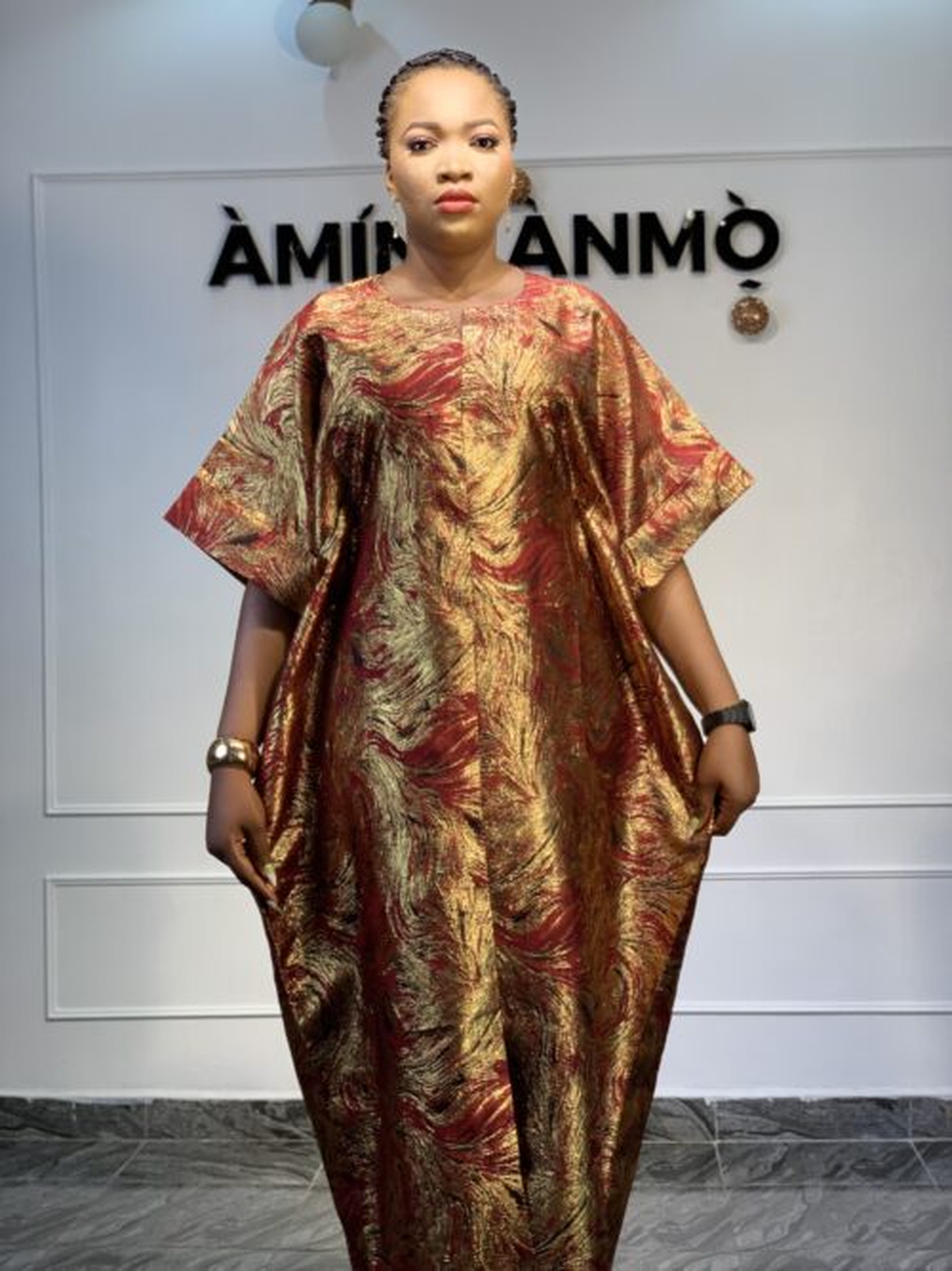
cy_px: 636
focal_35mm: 52
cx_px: 476
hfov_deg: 28.0
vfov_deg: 36.8
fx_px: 1907
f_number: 2.4
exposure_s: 1/100
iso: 40
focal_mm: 6
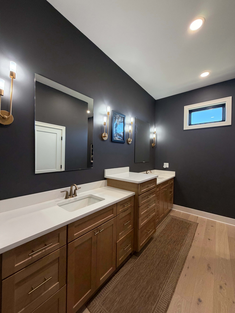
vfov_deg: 102.1
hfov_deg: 85.7
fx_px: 127
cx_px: 118
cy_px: 156
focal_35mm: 14
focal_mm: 2.22
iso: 200
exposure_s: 1/60
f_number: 2.2
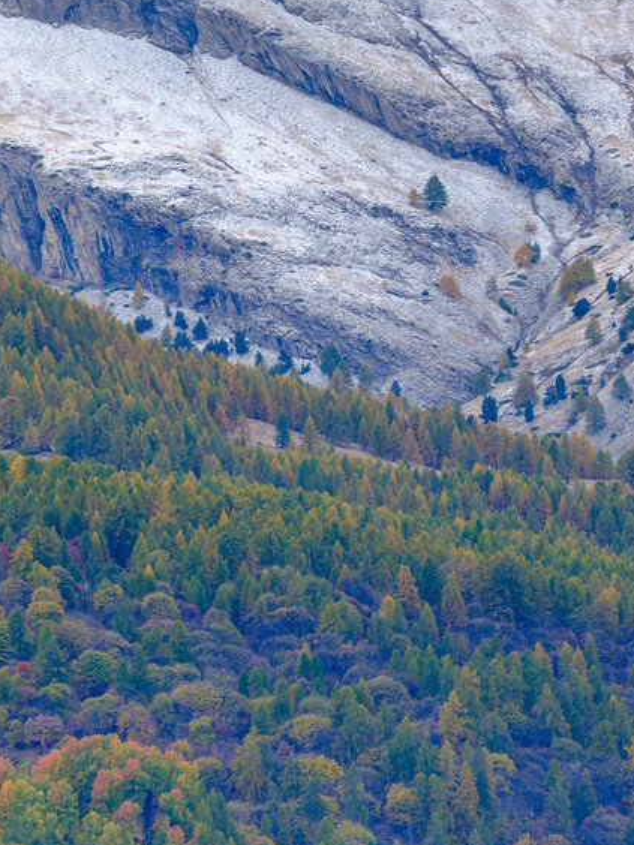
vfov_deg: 3.3
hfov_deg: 2.5
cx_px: 597
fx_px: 14603
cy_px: 260
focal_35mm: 598
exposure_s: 1/160
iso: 200
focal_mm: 200
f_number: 8
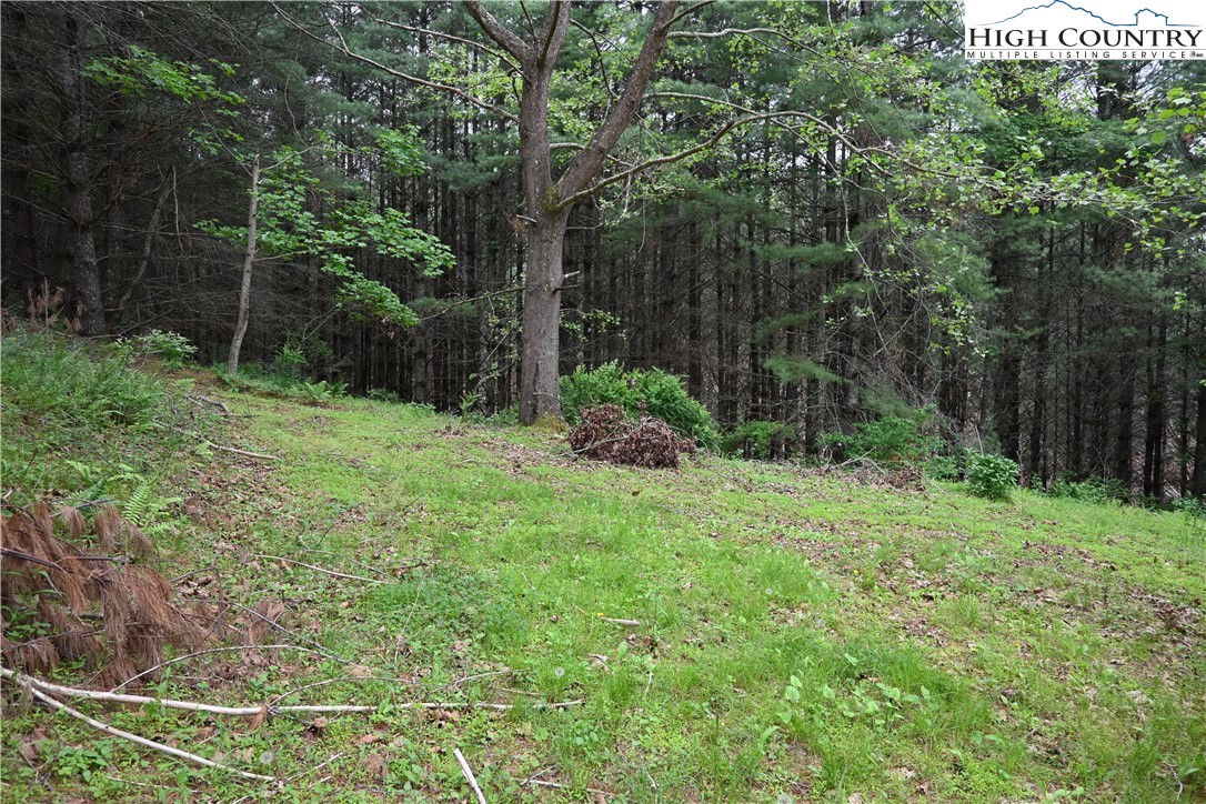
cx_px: 603
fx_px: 804
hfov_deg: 73.7
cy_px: 402
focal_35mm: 24
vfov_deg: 53.1
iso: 220
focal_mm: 16
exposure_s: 1/250
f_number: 4
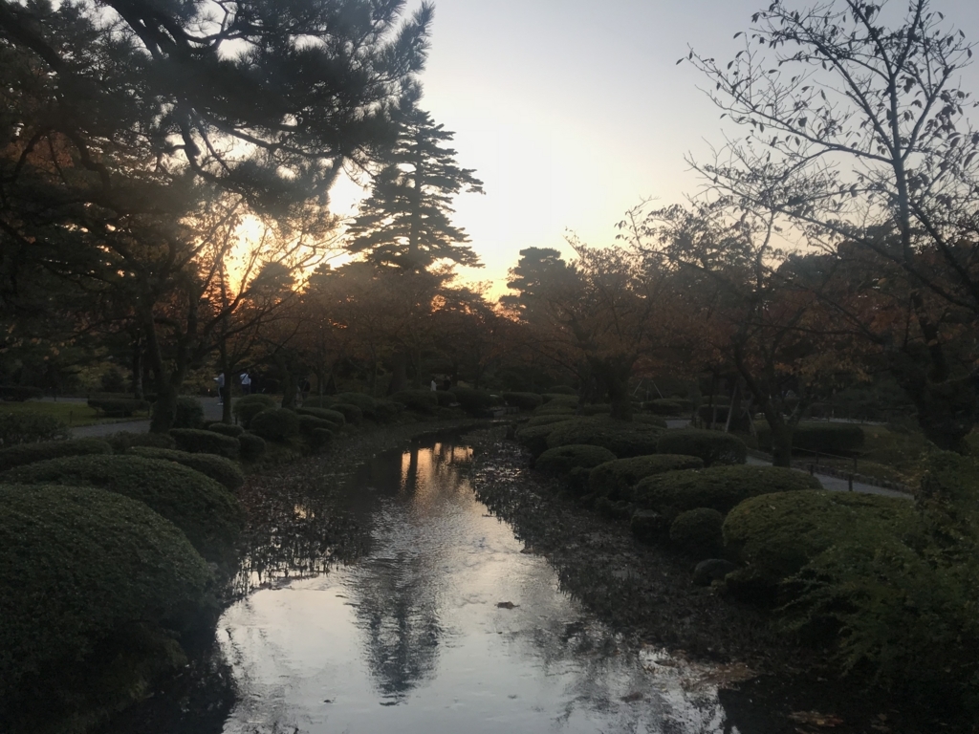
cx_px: 490
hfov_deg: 63.4
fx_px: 792
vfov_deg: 49.7
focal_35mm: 28
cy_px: 367
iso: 20
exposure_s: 1/238
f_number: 1.8
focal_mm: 3.99
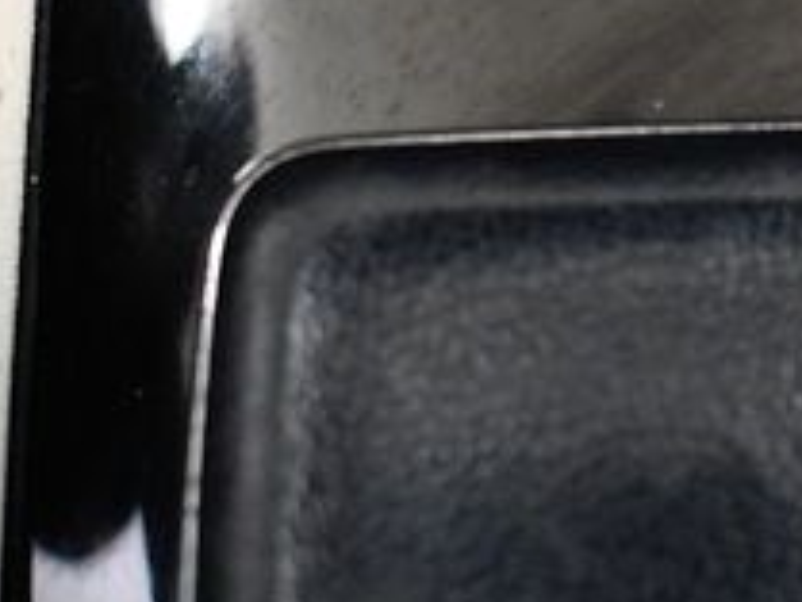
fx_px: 2457
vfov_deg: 13.8
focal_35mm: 106
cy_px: 36
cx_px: 787
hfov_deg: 18.1
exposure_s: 1/125
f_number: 3.5
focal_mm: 18
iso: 2800
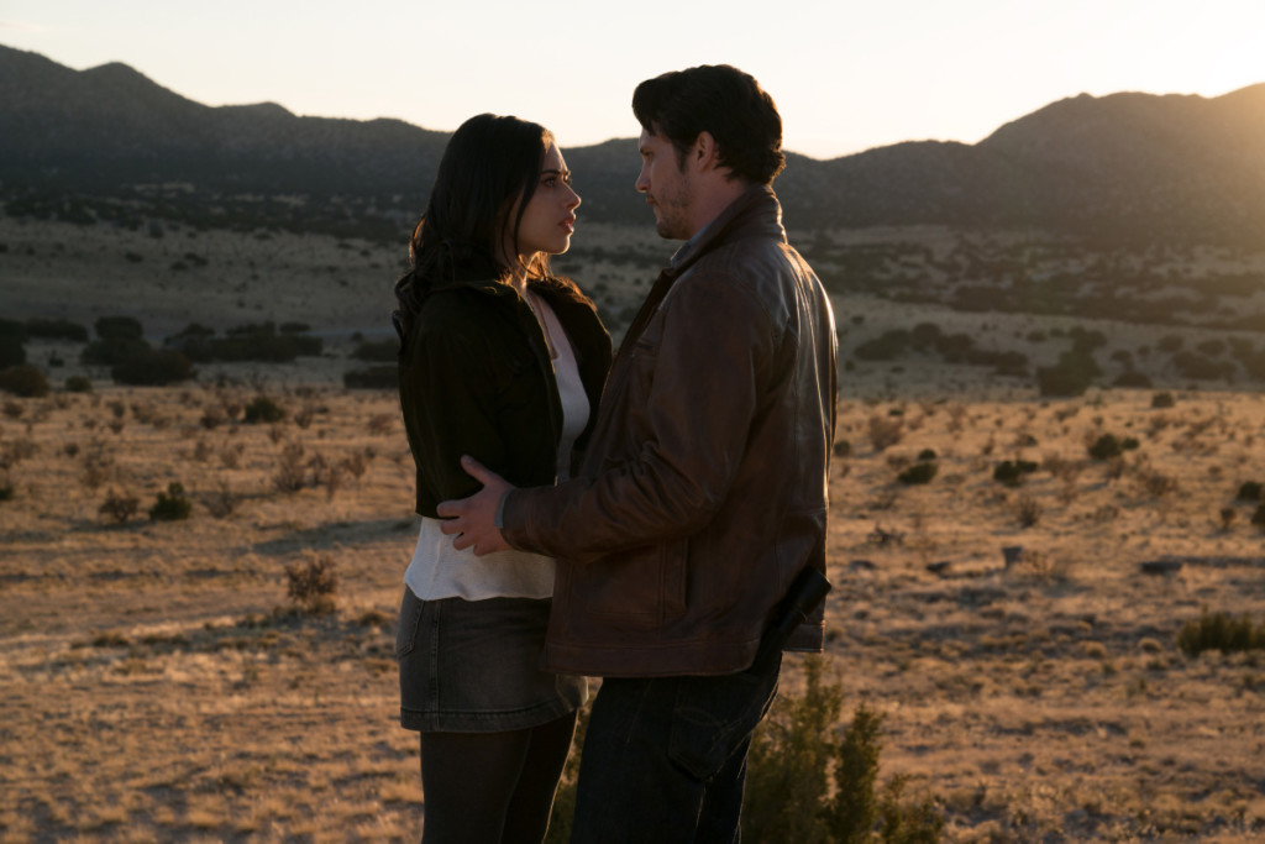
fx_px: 2460
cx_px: 632
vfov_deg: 19.5
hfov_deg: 28.8
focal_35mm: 70
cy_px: 422
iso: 400
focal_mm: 70
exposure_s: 1/320
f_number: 7.1
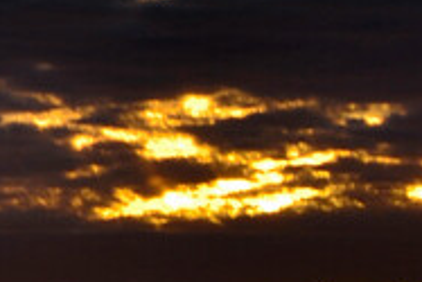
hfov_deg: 3.8
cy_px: 208
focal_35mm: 541
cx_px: -348
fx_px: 6346
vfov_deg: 2.5
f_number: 9
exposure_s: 1/320
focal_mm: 62
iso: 100
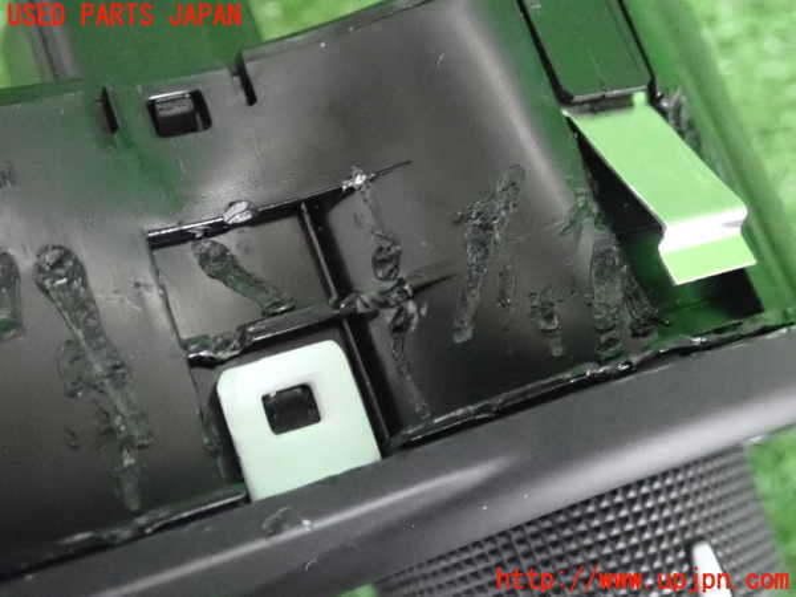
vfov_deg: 29.1
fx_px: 1150
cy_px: 298
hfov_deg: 38.2
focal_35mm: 50
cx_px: 398
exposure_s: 1/80
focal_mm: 9.01
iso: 6400
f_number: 3.2
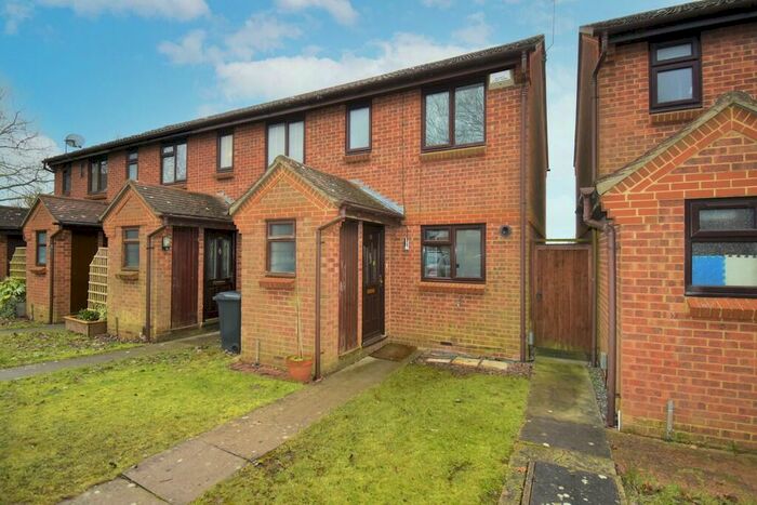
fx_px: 315
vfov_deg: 77.4
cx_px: 378
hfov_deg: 100.4
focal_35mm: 15
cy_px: 252
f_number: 5
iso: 250
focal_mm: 10
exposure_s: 1/200
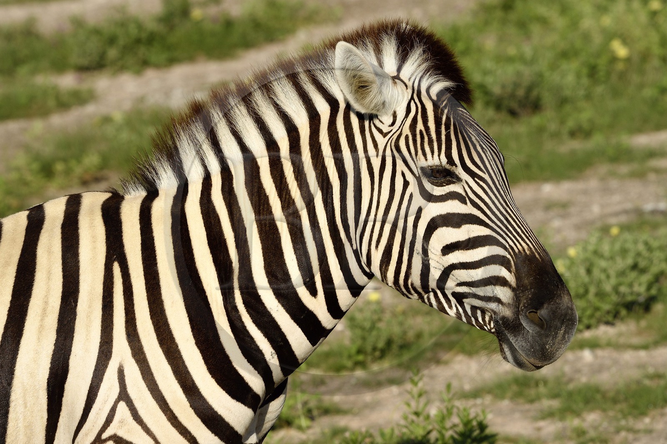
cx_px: 334
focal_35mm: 280
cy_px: 222
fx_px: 5186
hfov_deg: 7.4
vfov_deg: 4.9
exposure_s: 1/2000
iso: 400
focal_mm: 280
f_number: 8
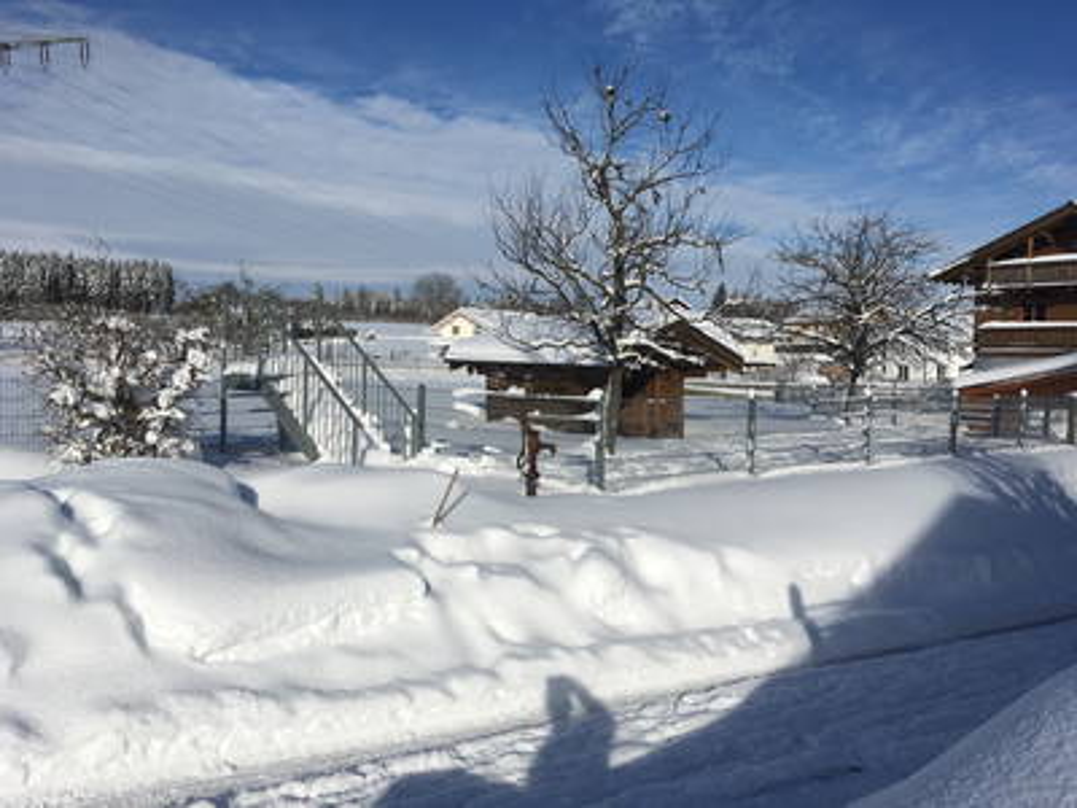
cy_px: 404
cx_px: 538
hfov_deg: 61.7
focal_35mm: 29
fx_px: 902
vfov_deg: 48.2
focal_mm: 4.15
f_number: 2.2
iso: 25
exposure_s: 1/5128
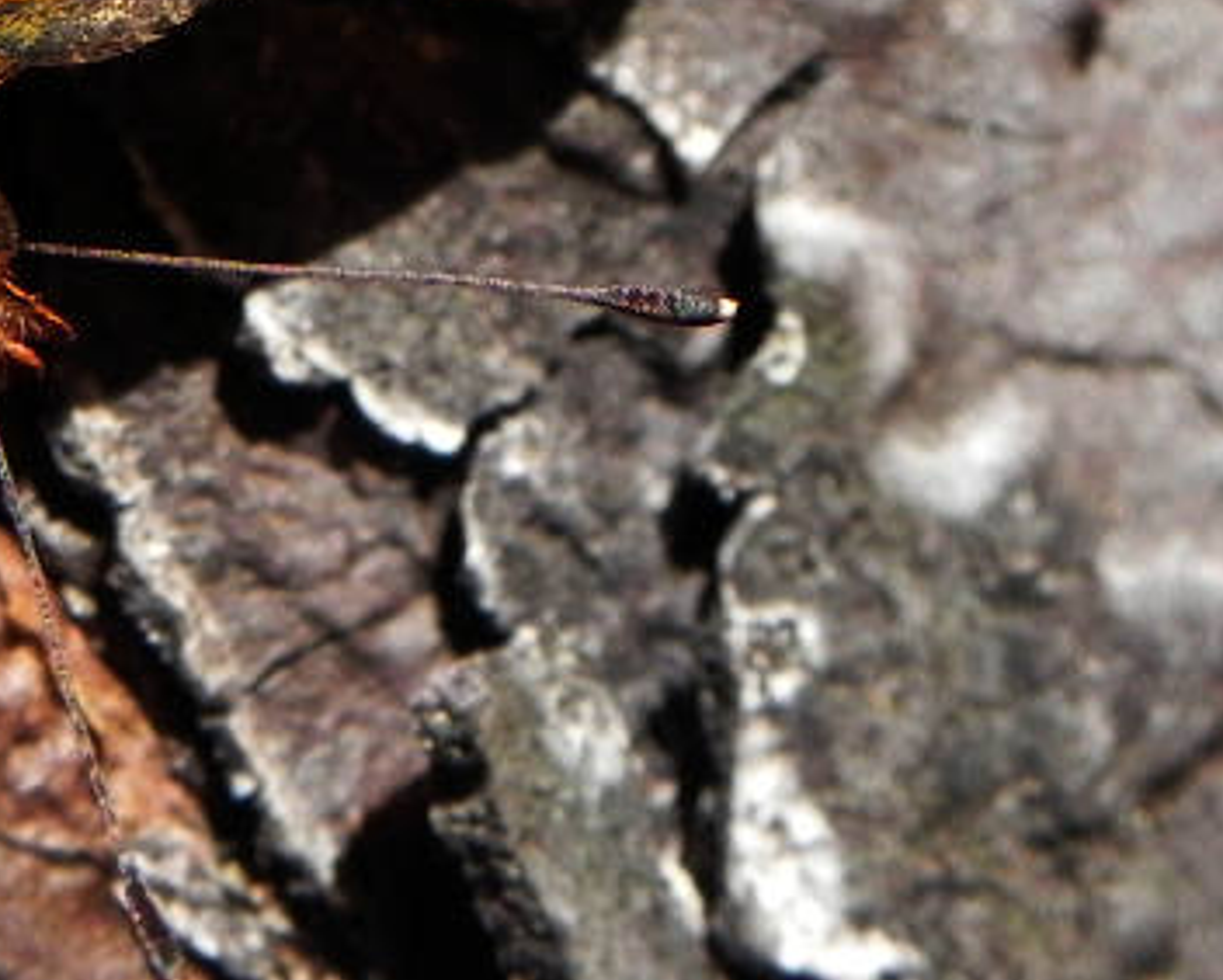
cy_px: 202
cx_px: 35
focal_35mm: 298
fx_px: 10792
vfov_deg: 5.2
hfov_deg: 6.5
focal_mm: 18.8
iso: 160
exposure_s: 1/552
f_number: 4.5
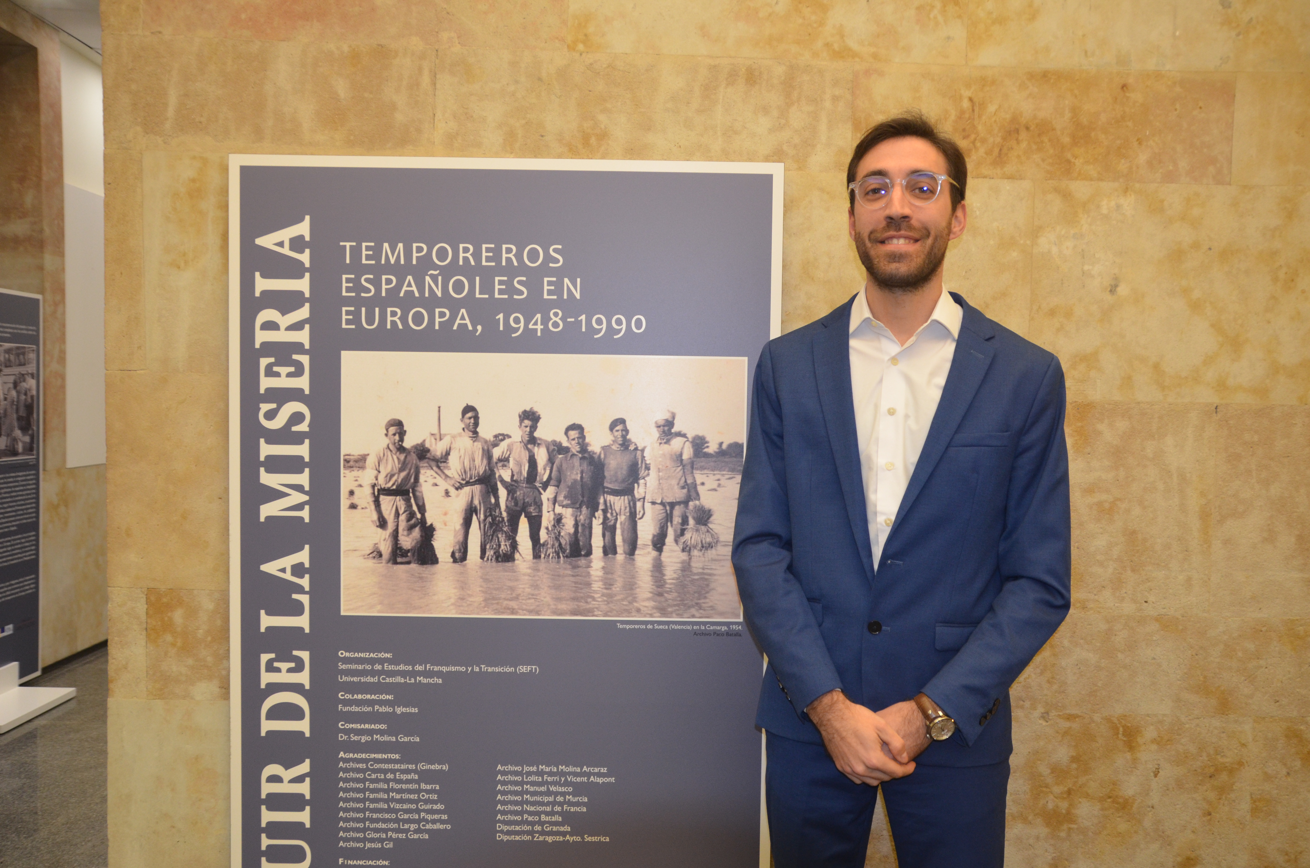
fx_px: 1198
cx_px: 655
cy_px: 434
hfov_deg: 57.3
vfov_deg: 39.8
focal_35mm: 33
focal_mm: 22
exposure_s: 1/60
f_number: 3.5
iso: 900
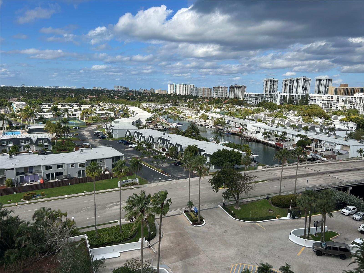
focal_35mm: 26
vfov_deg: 53.1
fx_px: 273
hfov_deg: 67.3
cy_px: 136
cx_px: 182
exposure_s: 1/4630
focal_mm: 5.7
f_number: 1.5
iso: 50
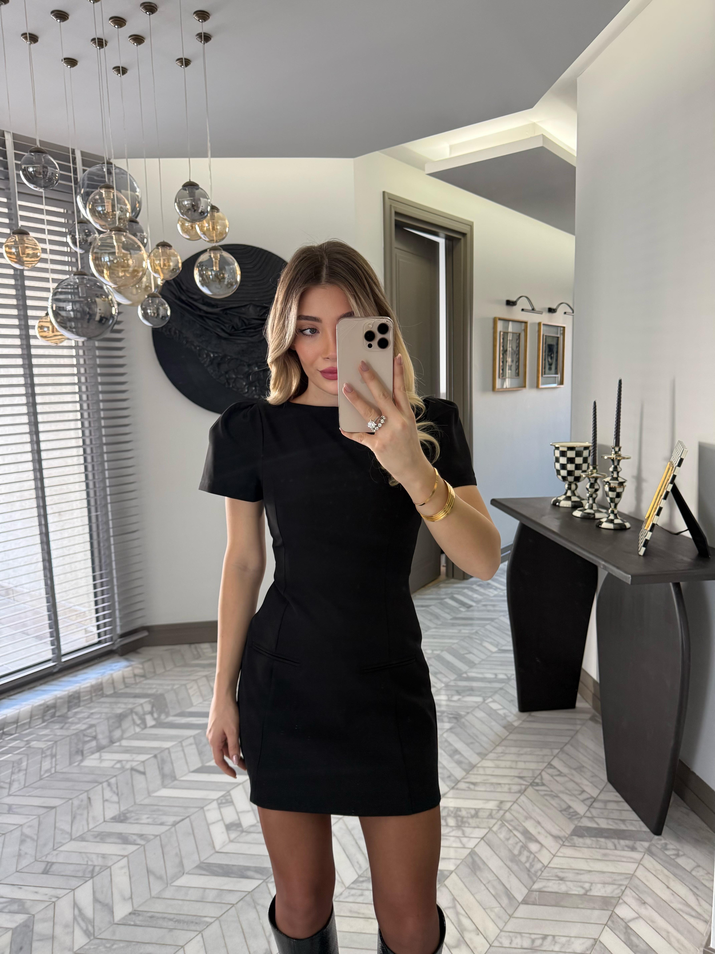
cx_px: 358
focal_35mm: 24
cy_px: 477
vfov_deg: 71.6
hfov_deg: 56.8
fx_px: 661
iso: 200
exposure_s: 1/72
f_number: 1.78
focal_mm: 6.76
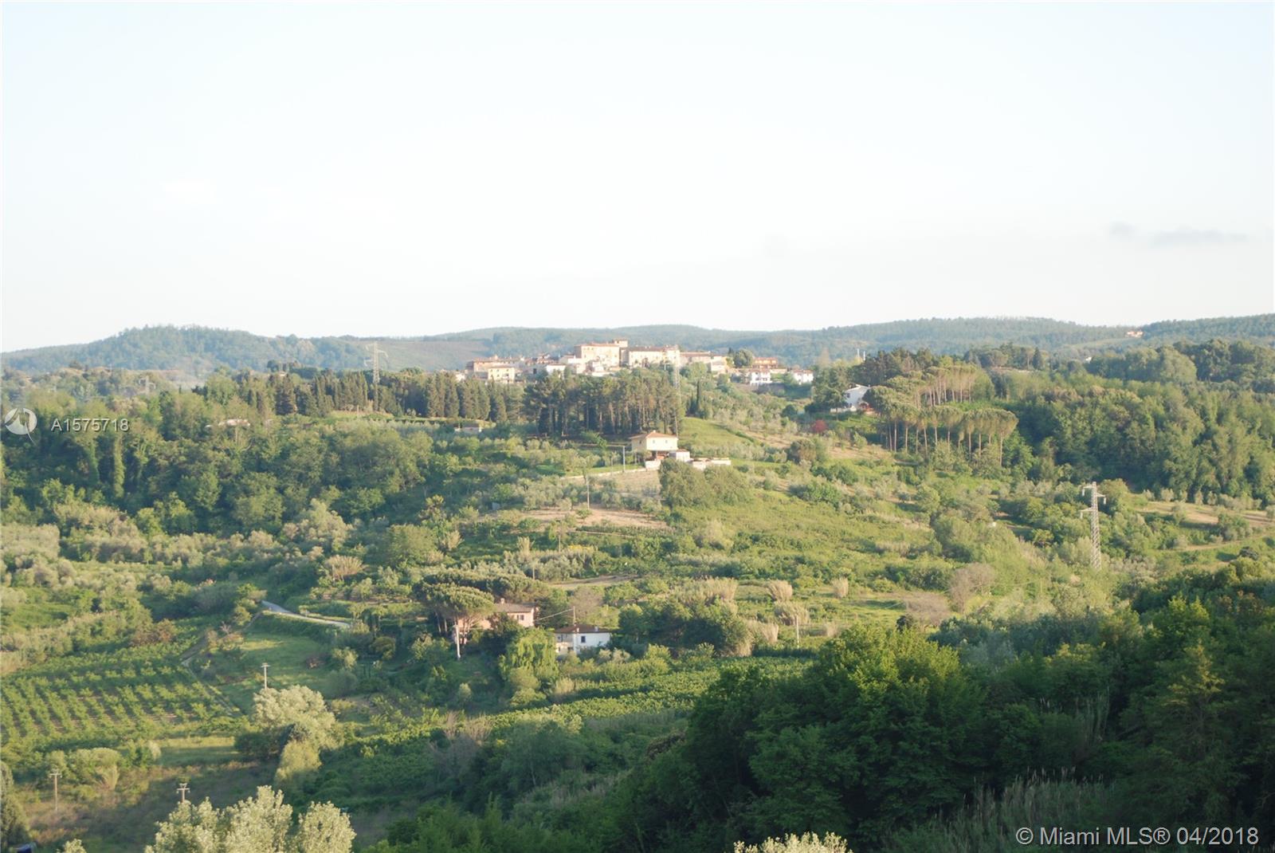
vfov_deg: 11.4
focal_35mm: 120
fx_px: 4254
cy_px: 426
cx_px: 638
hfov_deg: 17.0
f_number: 5.6
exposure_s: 1/160
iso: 200
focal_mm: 80
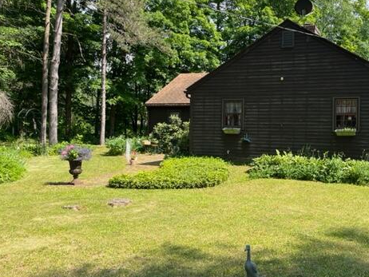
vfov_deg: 39.7
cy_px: 129
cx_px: 253
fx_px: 384
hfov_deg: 50.2
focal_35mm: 36
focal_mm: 5.1
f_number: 1.6
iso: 50
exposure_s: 1/1186
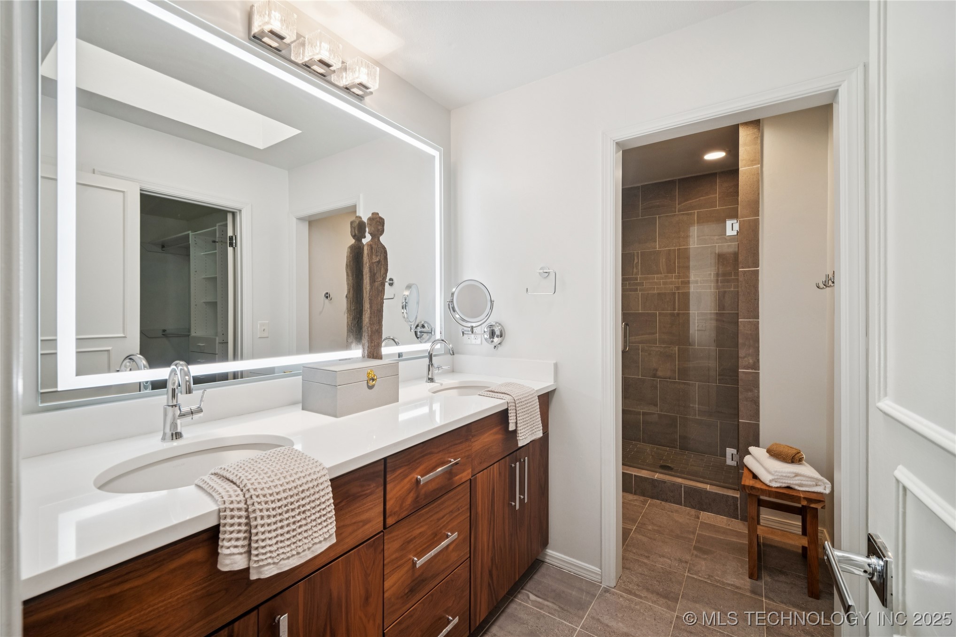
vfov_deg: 81.2
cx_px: 478
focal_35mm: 14
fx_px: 372
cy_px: 318
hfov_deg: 104.3
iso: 640
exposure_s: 1/40
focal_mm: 14
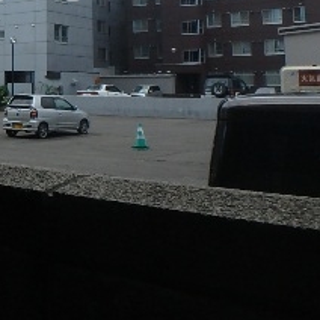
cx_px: -12
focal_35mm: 56
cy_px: -17
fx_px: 586
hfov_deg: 28.4
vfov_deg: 28.3
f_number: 6
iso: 125
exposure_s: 1/400
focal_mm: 3.7
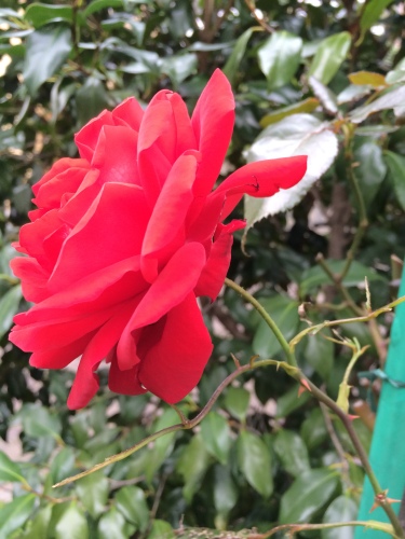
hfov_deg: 46.8
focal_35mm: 30
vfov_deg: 60.0
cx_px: 202
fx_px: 468
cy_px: 270
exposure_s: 1/30
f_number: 2.2
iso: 40
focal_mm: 4.12
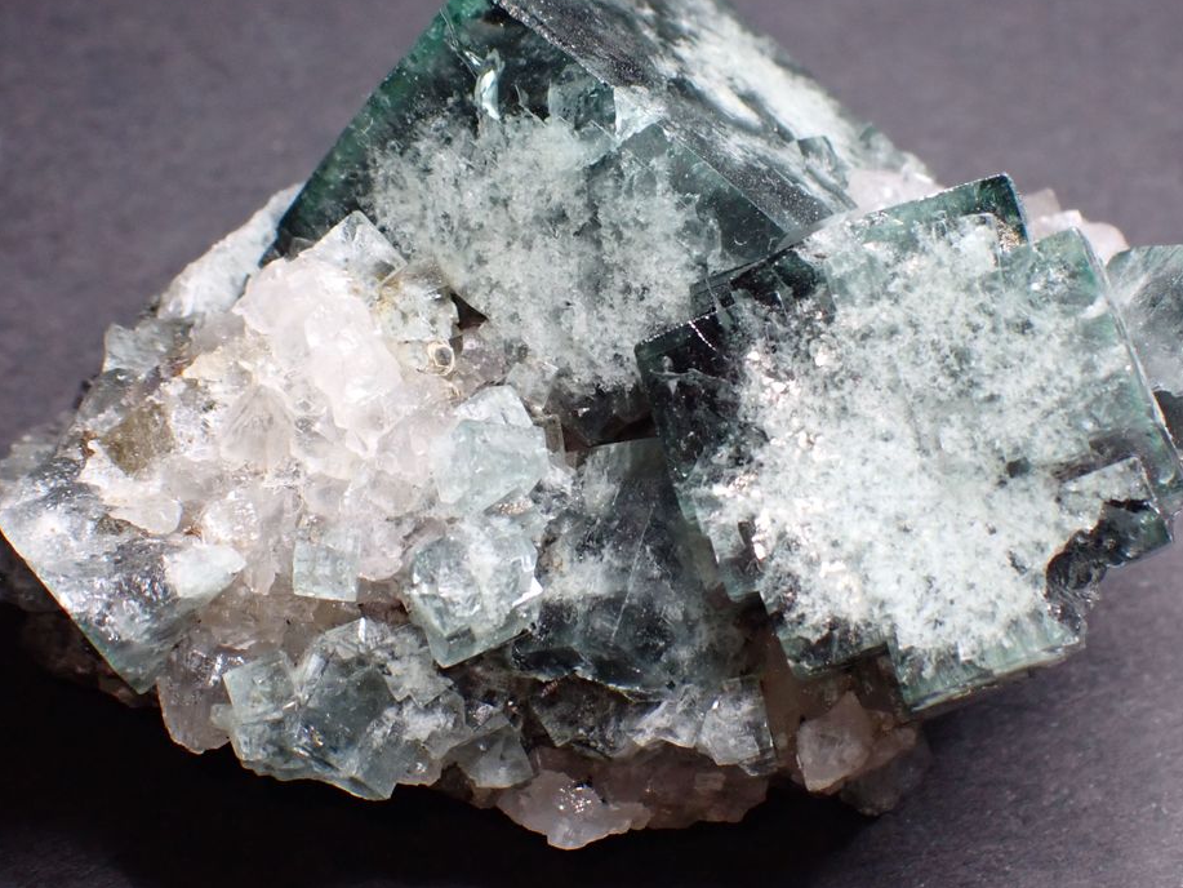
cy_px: 405
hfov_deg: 18.0
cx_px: 619
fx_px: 3726
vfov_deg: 13.6
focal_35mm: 109
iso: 800
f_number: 4.9
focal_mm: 18
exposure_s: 1/100
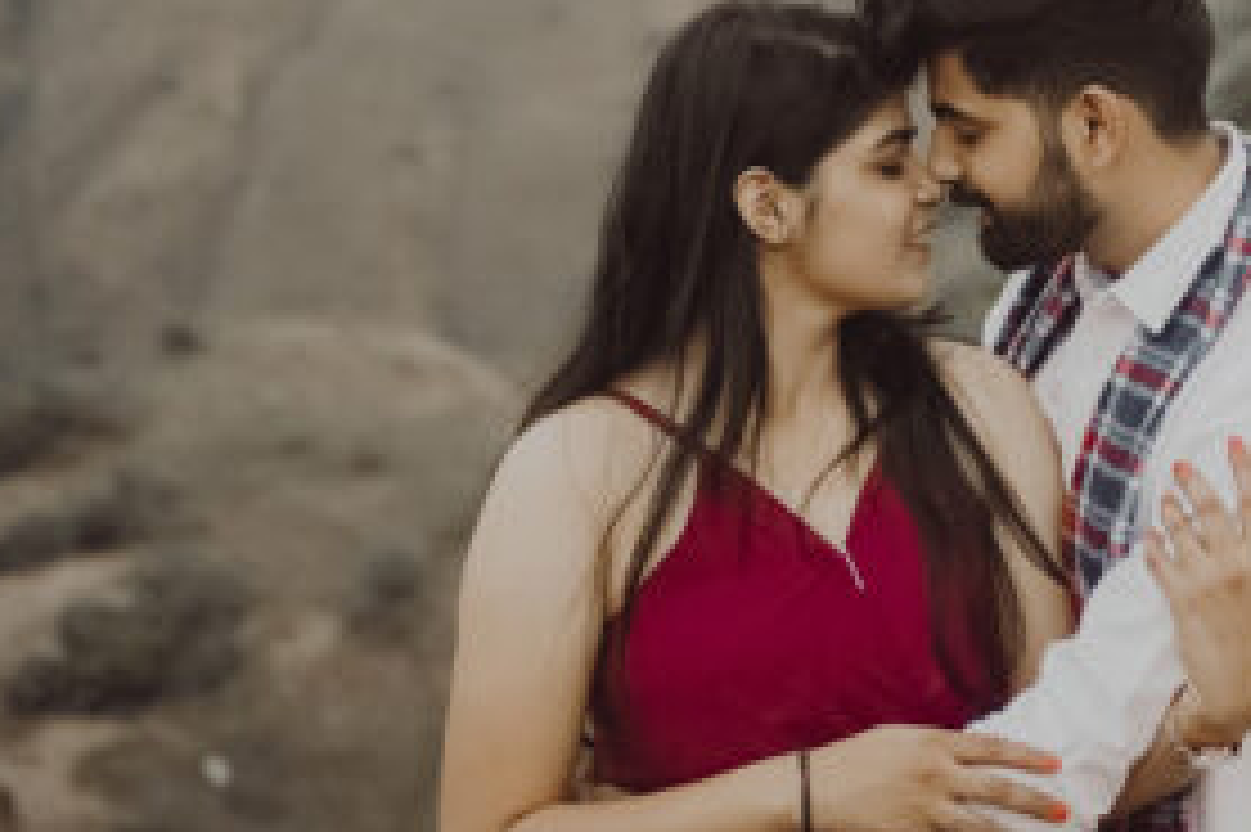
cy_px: -456
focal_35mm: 129
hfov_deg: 15.3
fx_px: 4480
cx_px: 1530
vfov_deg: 10.2
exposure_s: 1/125
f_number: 1.8
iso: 250
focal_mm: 35
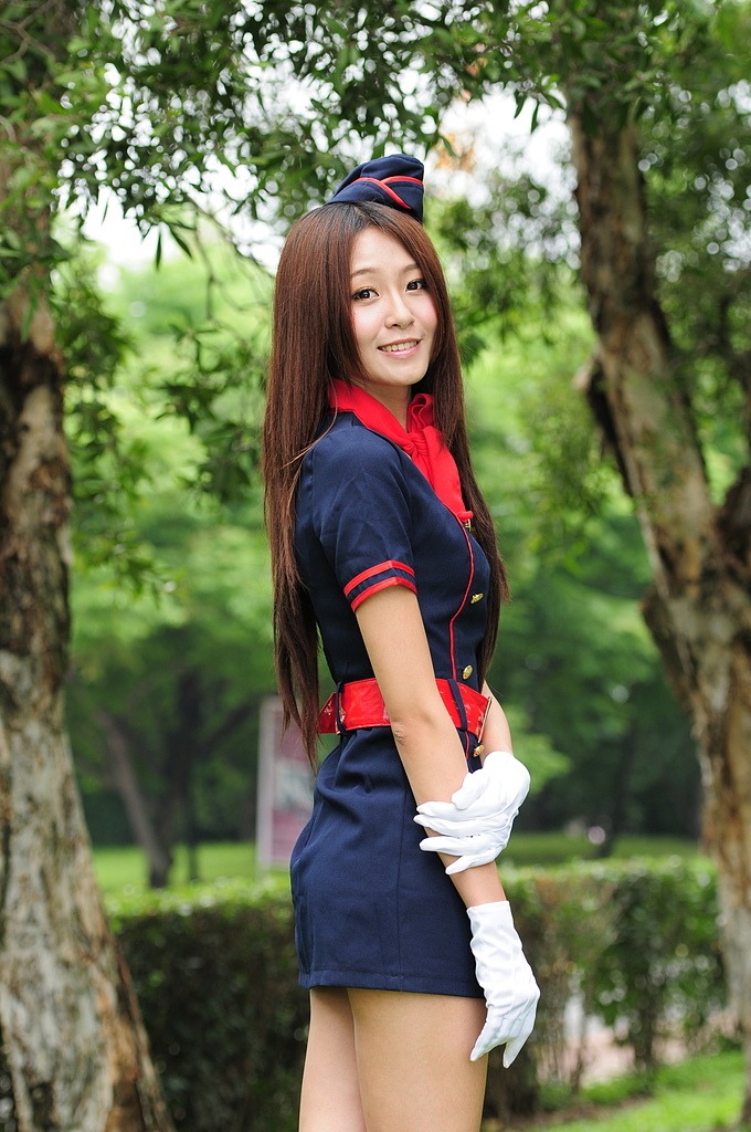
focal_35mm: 128
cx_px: 376
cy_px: 566
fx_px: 4000
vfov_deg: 16.1
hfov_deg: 10.7
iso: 200
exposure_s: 1/320
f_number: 3.5
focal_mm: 85
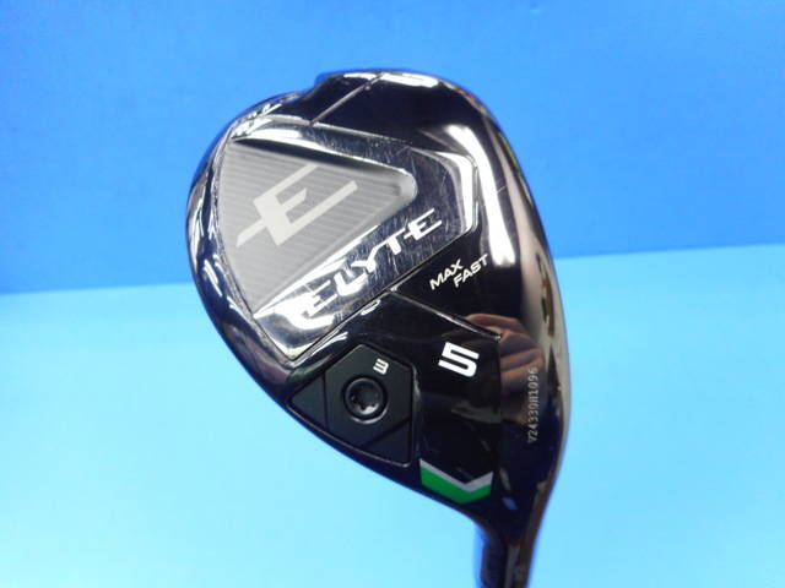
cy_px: 294
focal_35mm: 25
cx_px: 392
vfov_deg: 54.9
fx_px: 567
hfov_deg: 69.4
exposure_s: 1/30
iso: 220
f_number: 3.7
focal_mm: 4.5
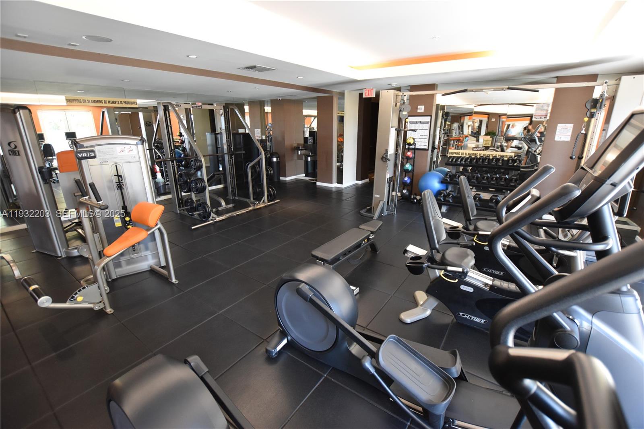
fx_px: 268
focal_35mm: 15
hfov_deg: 100.4
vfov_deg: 77.3
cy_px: 214
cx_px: 322
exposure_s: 1/60
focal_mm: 10
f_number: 3.5
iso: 1250
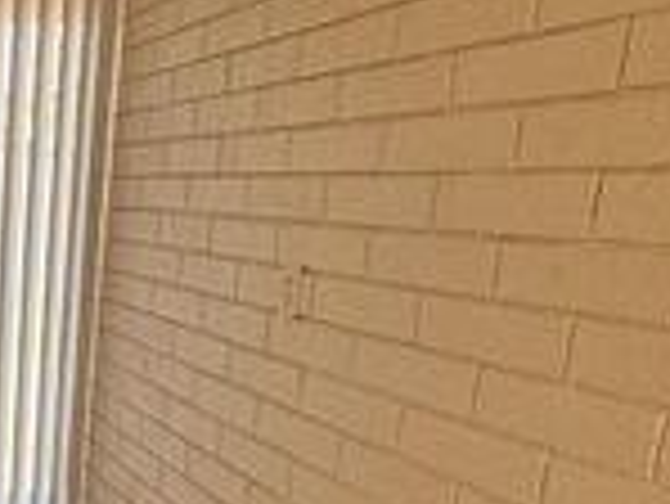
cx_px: -211
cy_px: 482
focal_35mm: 60
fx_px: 1162
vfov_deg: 23.6
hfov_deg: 26.9
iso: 64
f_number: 2.2
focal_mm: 2.22
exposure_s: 1/99
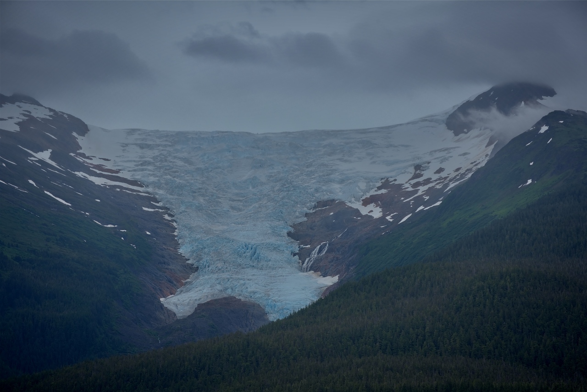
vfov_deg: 11.2
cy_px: 196
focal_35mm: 122
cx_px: 294
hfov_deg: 16.8
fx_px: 1990
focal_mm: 122
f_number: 10
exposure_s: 1/400
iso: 100
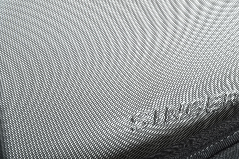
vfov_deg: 25.6
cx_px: 143
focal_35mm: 53
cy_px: 79
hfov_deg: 37.6
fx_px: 350
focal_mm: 23
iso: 100
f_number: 13
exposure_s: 1/200
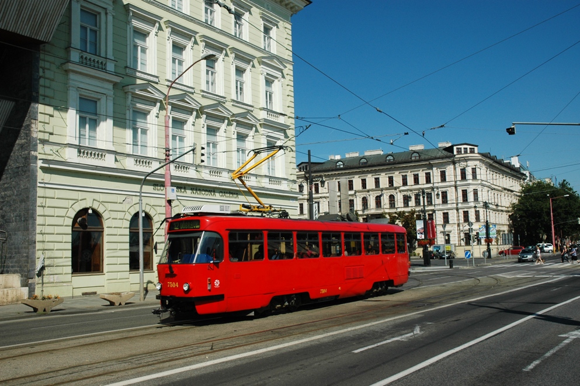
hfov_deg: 57.3
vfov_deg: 39.9
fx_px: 531
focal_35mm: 33
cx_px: 290
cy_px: 193
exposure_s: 1/1000
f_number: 8
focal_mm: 22
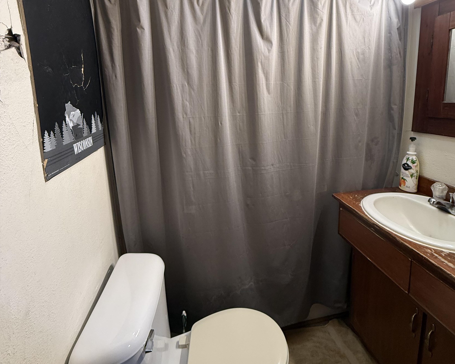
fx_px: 256
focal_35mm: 19
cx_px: 236
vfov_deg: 69.8
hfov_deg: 83.2
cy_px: 138
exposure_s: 1/60
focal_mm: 2.22
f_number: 2.2
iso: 250
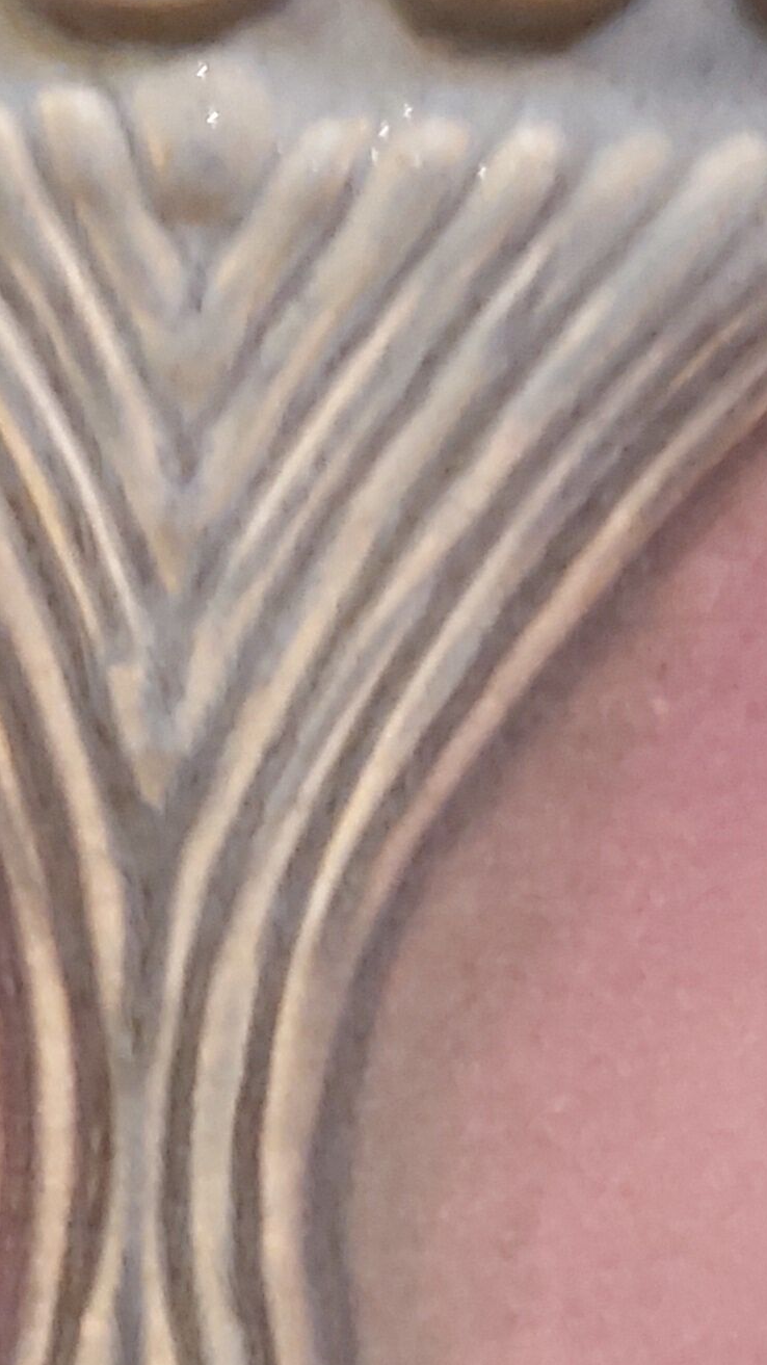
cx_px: 73
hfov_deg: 13.8
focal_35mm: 87
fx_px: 3147
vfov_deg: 23.6
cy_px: 1291
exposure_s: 1/17
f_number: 1.7
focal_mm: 3.92
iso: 1000
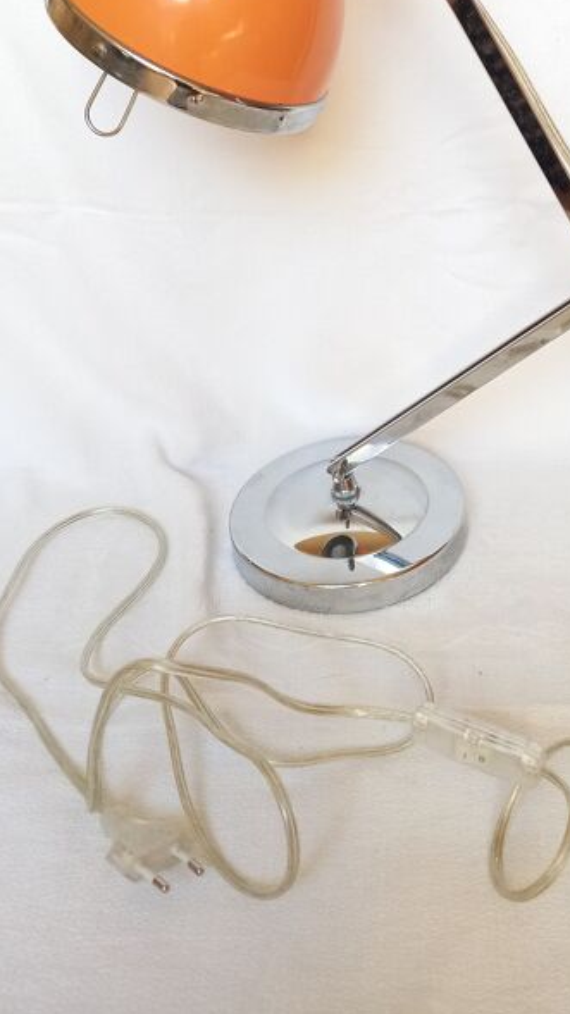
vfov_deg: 52.9
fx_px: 995
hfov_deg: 31.6
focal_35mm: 37
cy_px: 334
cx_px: 393
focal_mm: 4.6
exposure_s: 1/50
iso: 125
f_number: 2
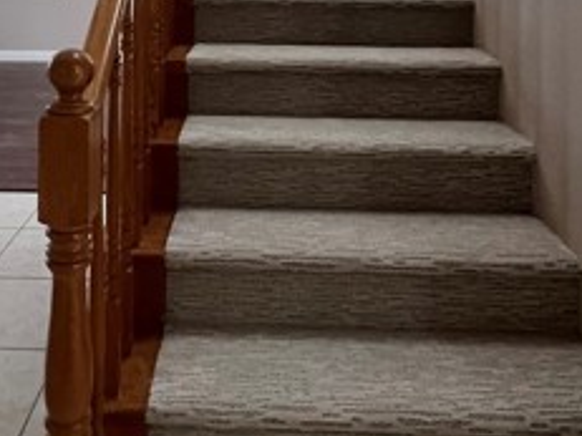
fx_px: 605
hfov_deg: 51.1
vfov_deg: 34.0
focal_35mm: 36
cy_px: -50
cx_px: 234
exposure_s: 1/120
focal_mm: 1.57
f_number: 1.8
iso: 200
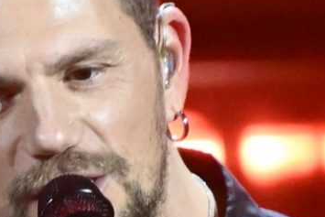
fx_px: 27328
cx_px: 134
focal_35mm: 3026
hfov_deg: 0.7
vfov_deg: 0.5
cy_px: 389
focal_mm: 280
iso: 4000
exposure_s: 1/100
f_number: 4
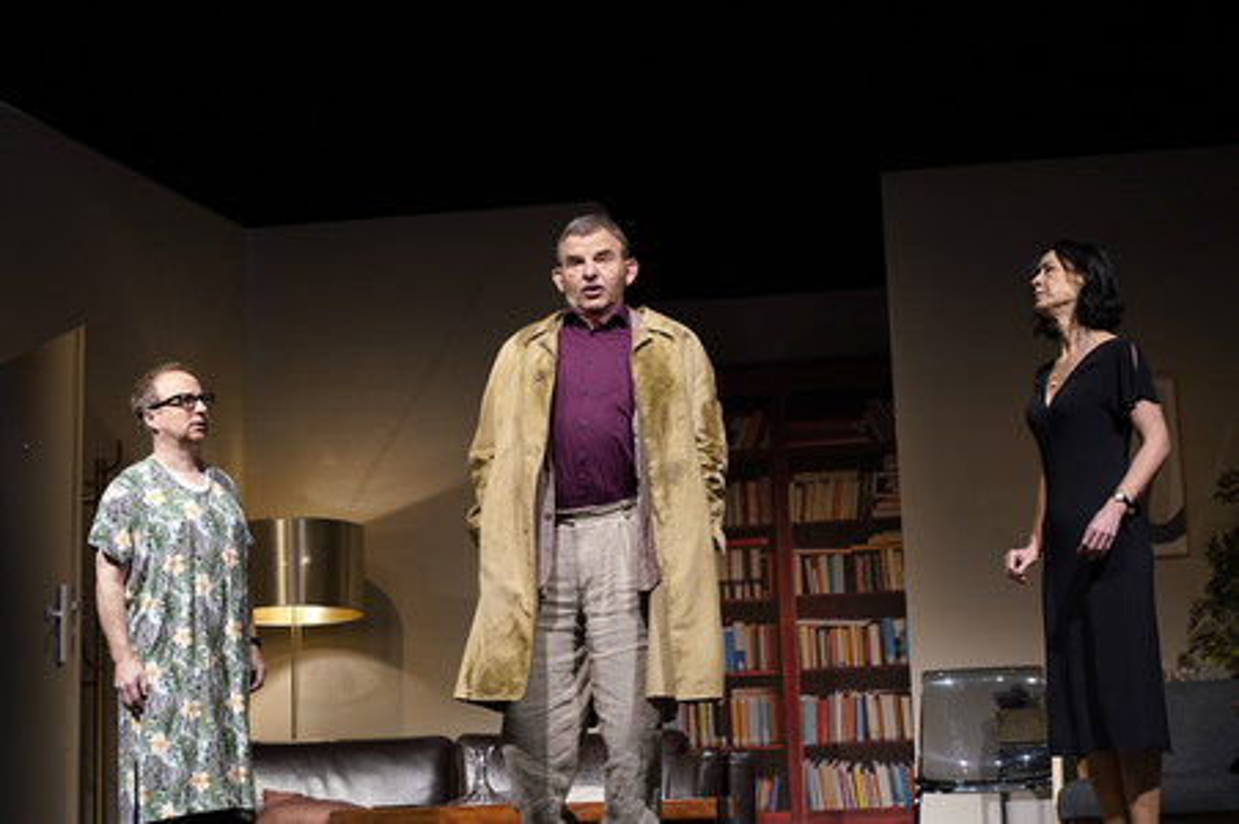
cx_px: 620
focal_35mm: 64
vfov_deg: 21.2
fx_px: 2201
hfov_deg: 31.4
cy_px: 412
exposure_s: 1/160
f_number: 5.6
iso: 1600
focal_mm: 64
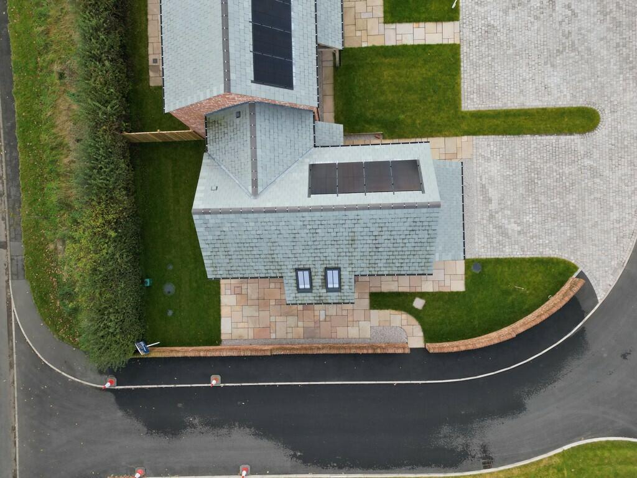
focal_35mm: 24
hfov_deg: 71.6
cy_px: 239
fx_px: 442
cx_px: 318
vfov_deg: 56.8
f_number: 1.7
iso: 110
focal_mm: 6.72
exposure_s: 1/500
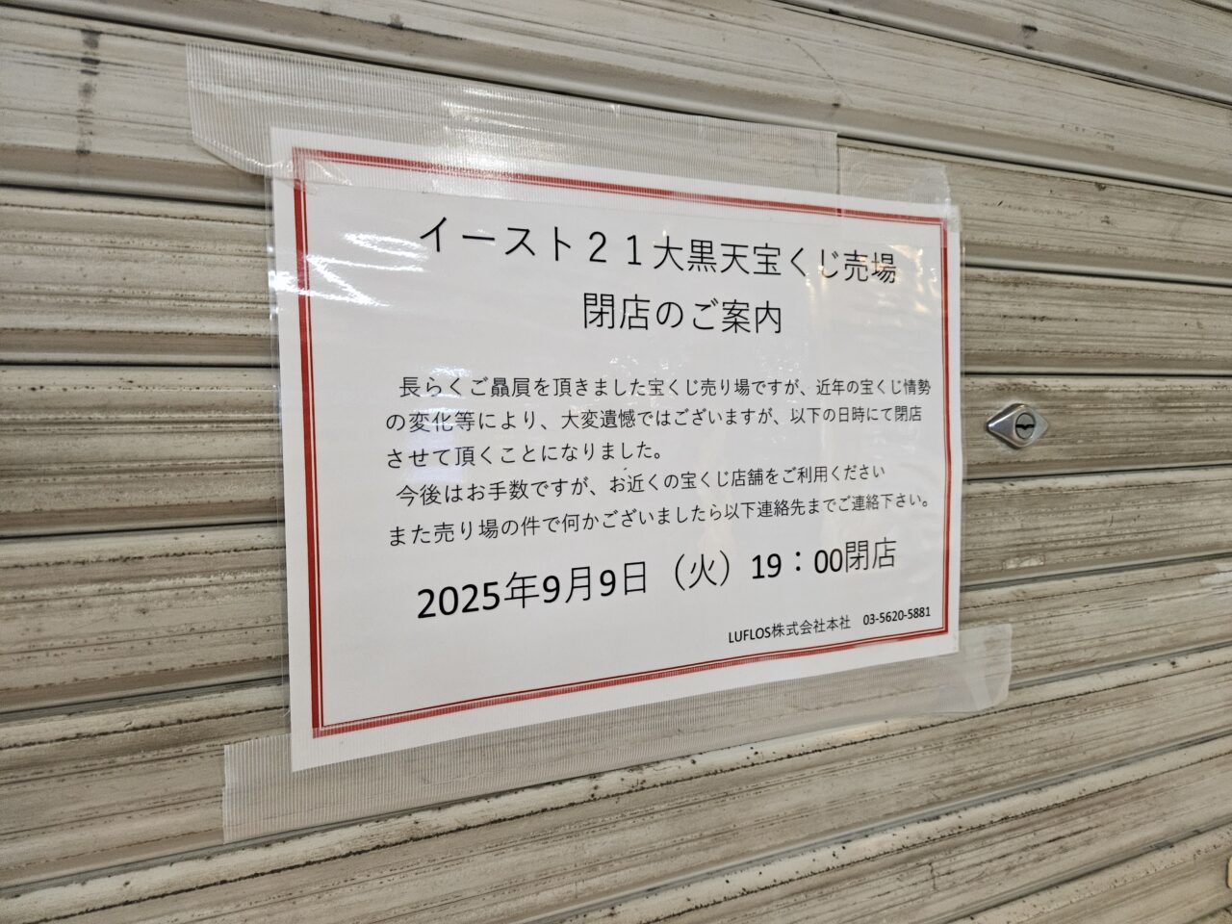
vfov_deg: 58.9
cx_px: 616
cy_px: 462
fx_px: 819
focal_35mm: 23
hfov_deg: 73.9
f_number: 1.8
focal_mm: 5.4
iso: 500
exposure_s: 1/100
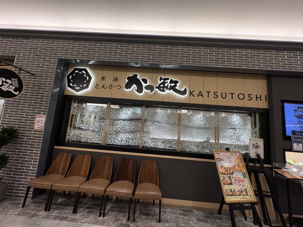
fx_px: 123
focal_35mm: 14
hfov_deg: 102.1
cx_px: 152
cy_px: 114
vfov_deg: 85.7
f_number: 2.2
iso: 125
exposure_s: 1/100
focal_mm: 2.22
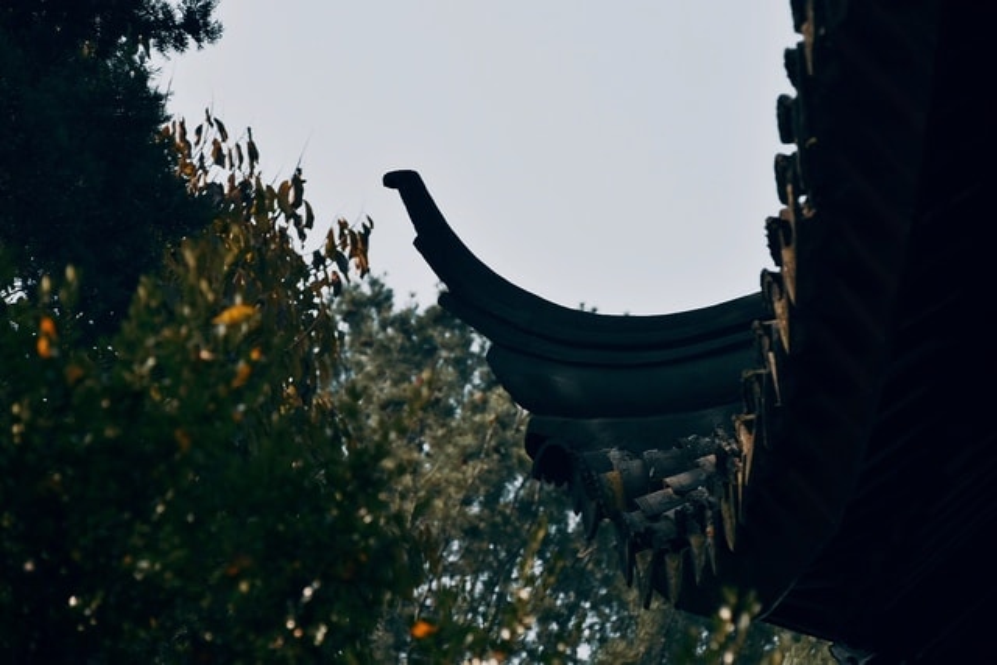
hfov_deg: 13.0
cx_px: 498
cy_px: 332
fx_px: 4363
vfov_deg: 8.7
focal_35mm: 158
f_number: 5.6
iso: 250
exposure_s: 1/1000
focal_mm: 105
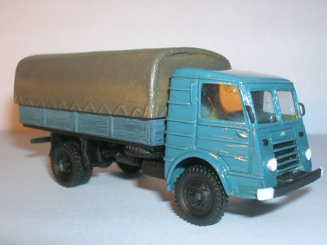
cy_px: 122
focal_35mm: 46
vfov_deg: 31.5
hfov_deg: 41.2
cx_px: 164
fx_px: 435
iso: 50
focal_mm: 7.7
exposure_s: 1/60.1
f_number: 5.4
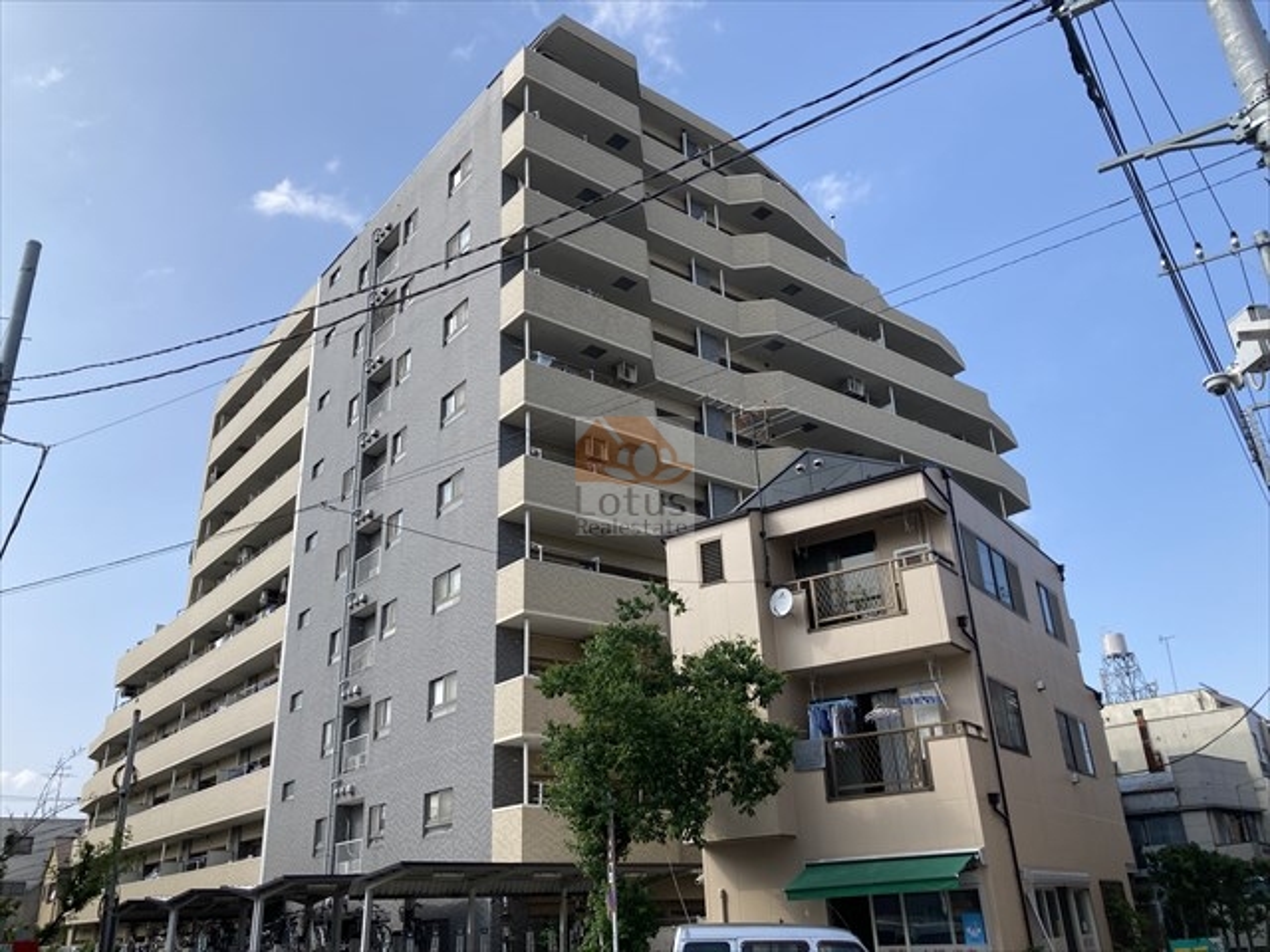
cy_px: 476
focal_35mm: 28
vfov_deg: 49.7
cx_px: 635
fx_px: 1027
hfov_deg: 63.4
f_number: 1.8
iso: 20
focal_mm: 3.99
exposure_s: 1/1799
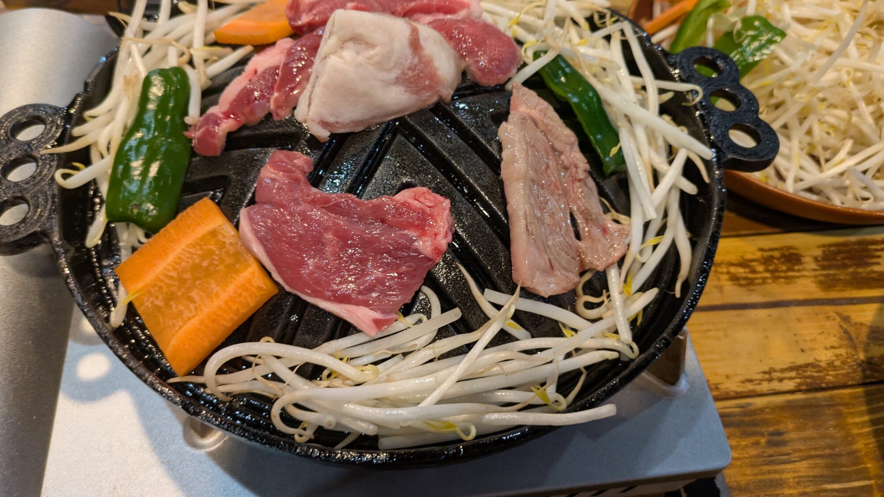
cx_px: 446
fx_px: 656
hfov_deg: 67.9
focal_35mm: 28
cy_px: 233
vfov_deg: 41.5
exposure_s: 1/60
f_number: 1.89
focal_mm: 5.43
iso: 375
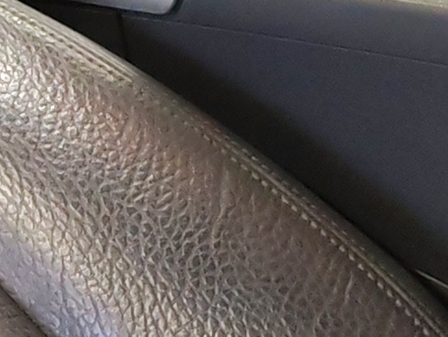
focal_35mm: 205
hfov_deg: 9.0
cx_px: -481
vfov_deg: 6.9
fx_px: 2655
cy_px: -411
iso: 1250
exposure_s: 1/50
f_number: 1.9
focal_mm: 6.12
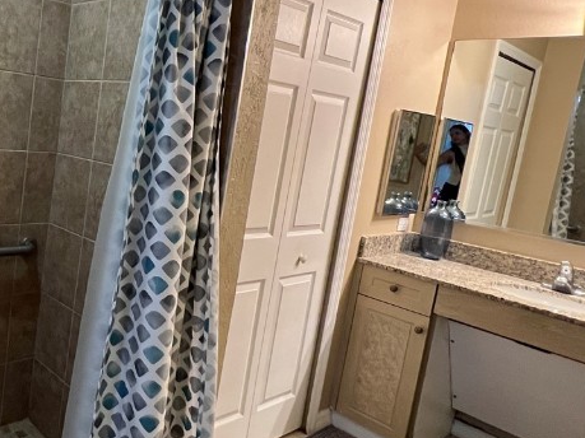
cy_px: 178
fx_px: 490
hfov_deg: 53.9
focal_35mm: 29
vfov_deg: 48.0
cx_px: 59
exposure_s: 1/60
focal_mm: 1.57
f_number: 1.8
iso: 500
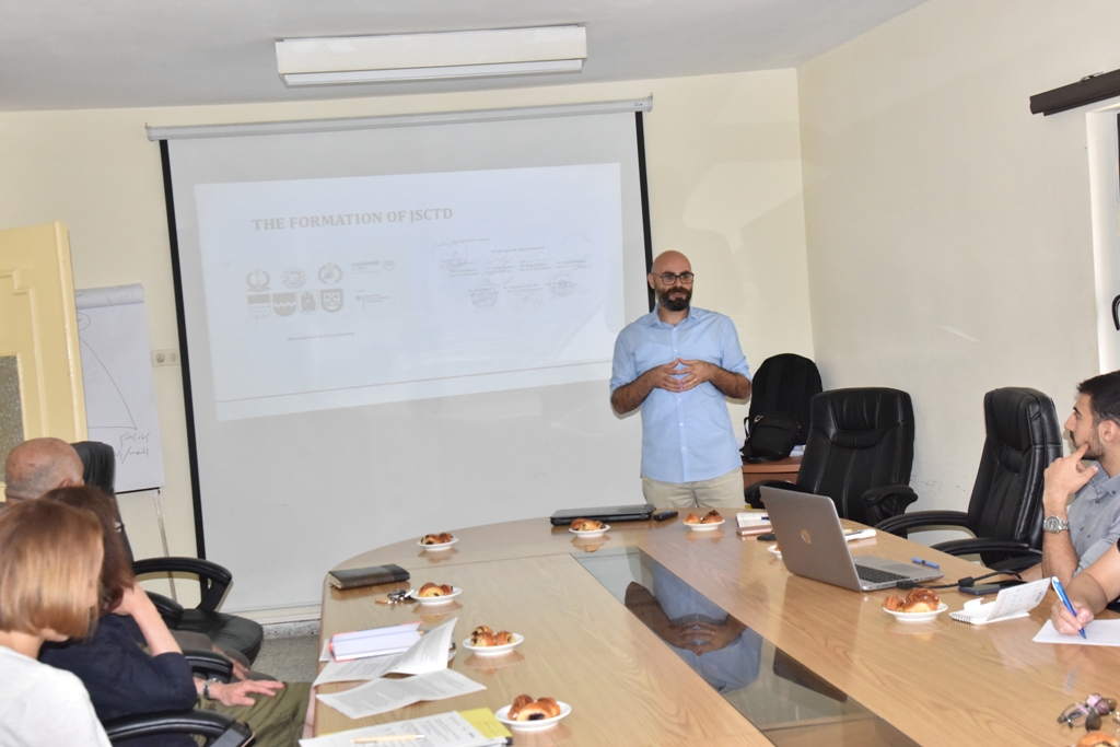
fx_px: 1431
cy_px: 374
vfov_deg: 29.3
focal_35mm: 46
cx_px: 560
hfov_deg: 42.7
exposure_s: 1/250
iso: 3200
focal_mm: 46
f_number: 9
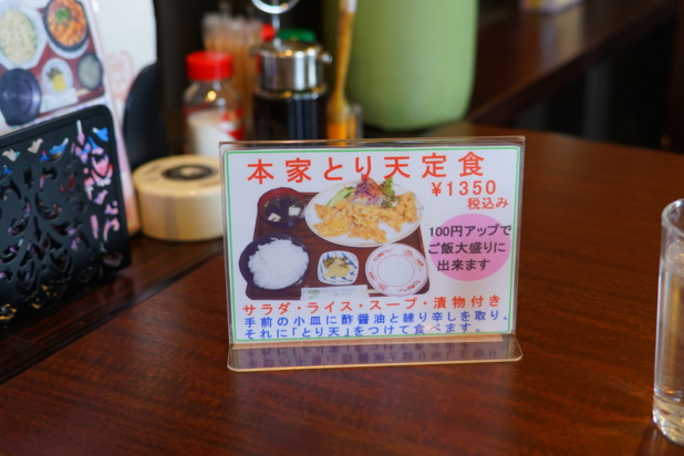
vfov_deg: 23.8
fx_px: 1083
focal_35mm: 57
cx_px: 411
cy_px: 215
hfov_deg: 34.9
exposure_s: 1/60
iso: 800
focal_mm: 44
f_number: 4.5
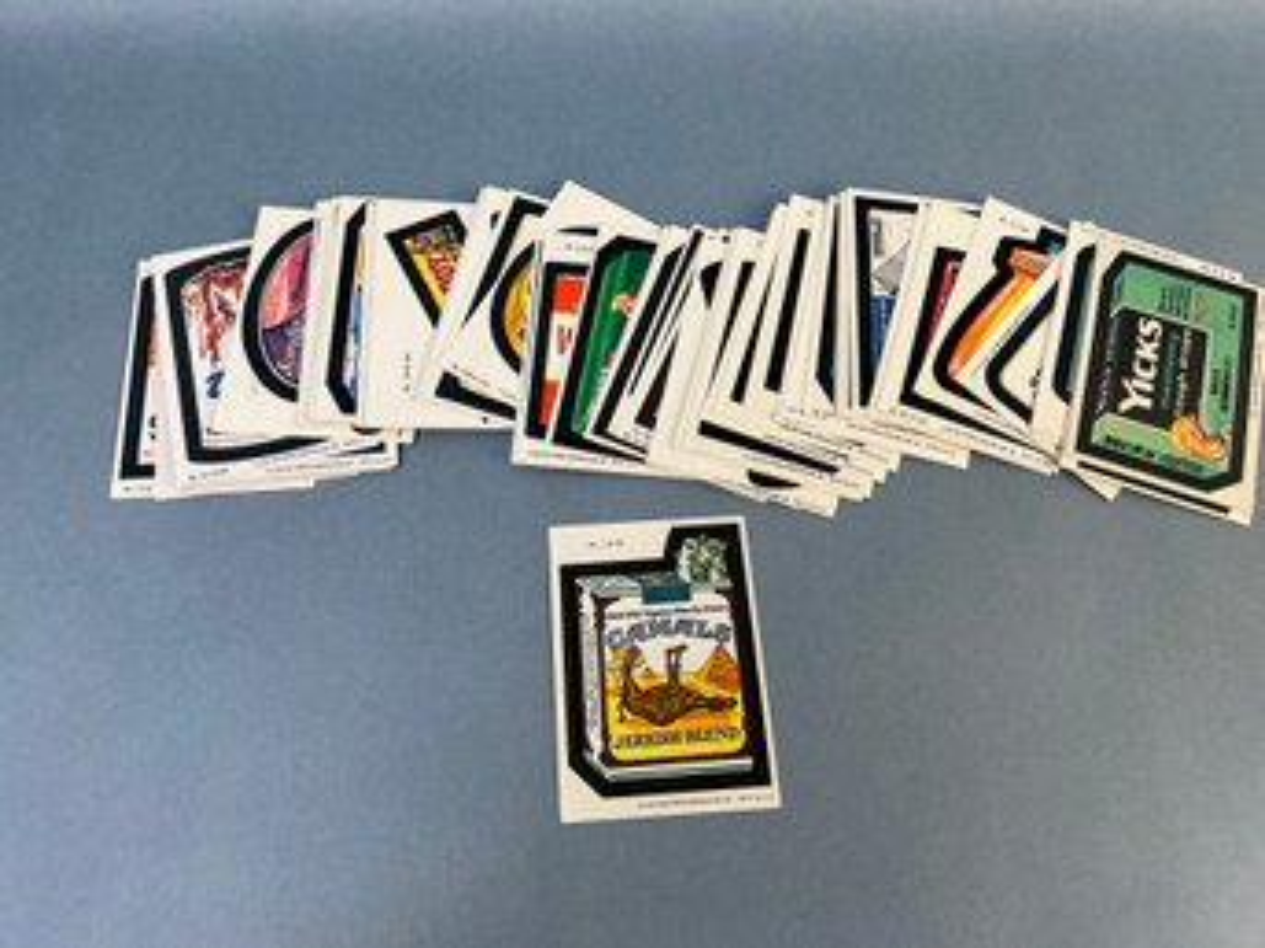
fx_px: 950
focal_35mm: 26
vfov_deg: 53.0
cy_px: 474
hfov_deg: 67.3
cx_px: 632
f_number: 1.5
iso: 50
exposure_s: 1/120
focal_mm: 5.7
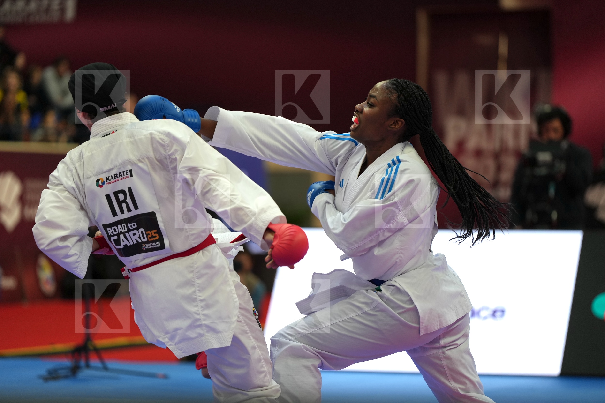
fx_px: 2806
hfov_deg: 12.3
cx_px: 302
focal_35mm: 167
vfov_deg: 8.2
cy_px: 202
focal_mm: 167
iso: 640
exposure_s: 1/1000
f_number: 2.8
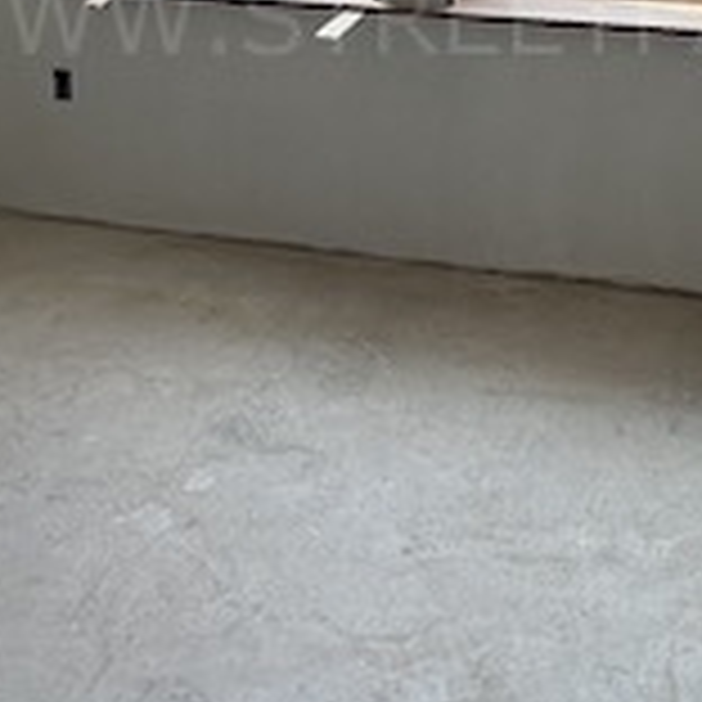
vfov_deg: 26.6
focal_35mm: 59
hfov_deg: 29.1
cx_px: 324
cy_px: -81
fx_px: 1354
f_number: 1.8
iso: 40
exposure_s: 1/99
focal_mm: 1.57
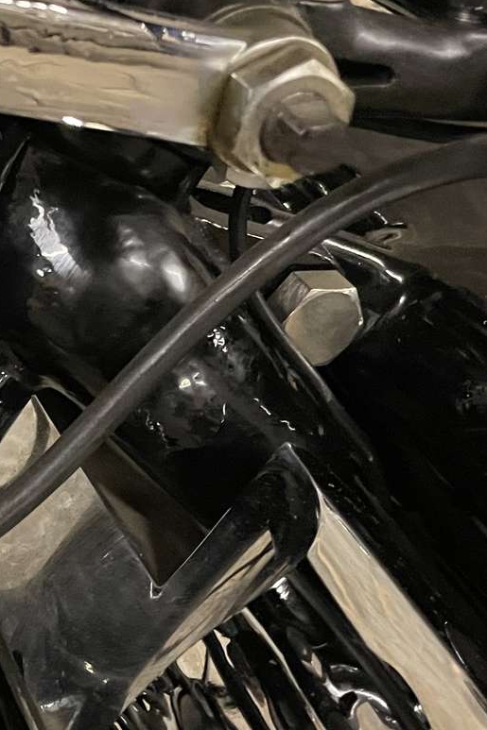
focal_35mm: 70
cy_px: 524
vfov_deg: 28.5
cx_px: -135
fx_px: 1421
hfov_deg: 18.2
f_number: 1.6
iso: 800
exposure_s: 1/25
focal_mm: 4.2
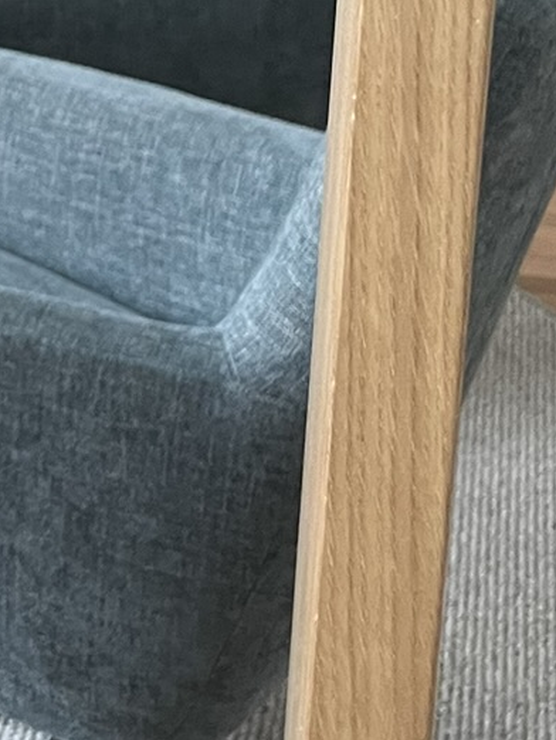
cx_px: -403
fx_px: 2183
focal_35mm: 102
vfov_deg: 17.9
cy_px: -252
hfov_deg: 13.3
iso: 125
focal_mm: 4.2
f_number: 1.6
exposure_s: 1/79
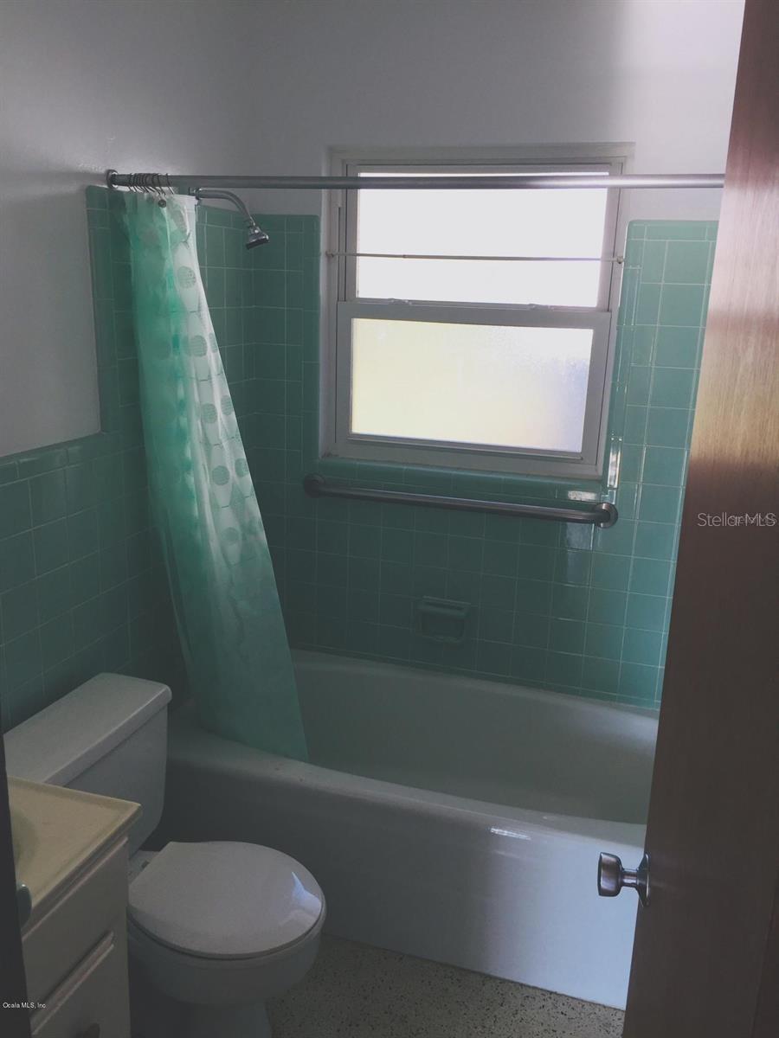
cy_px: 519
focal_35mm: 29
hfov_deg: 48.2
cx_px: 390
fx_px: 870
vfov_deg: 61.7
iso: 40
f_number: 2.2
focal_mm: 4.15
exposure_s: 1/40
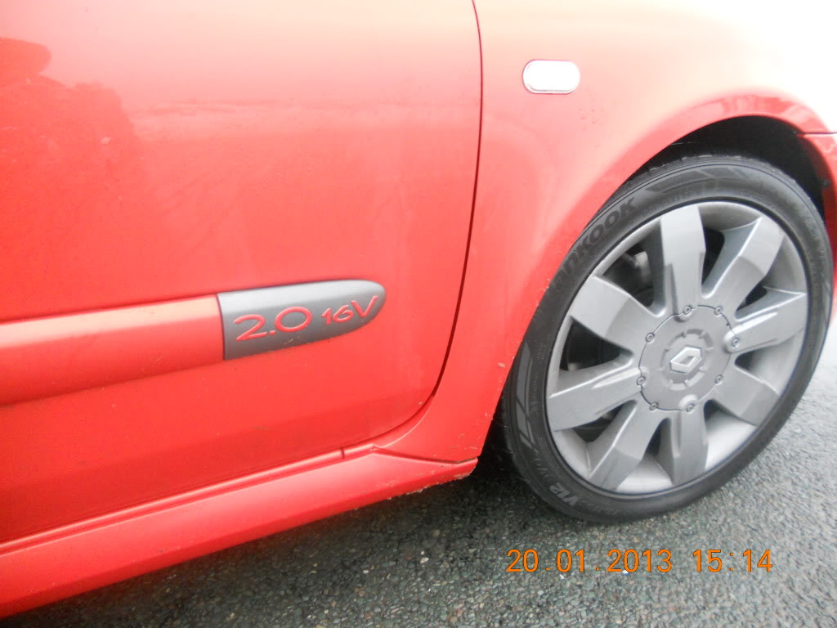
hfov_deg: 65.3
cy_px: 314
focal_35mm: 27
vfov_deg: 51.4
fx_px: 653
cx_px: 418
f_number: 3.2
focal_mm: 4.9
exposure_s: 1/50
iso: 400
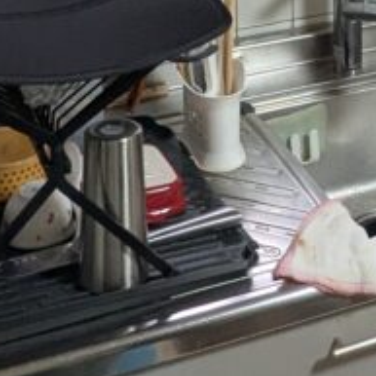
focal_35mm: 88
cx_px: 349
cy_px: -214
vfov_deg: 17.4
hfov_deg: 19.3
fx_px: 1081
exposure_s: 1/101
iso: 375
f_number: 2.2
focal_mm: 2.35
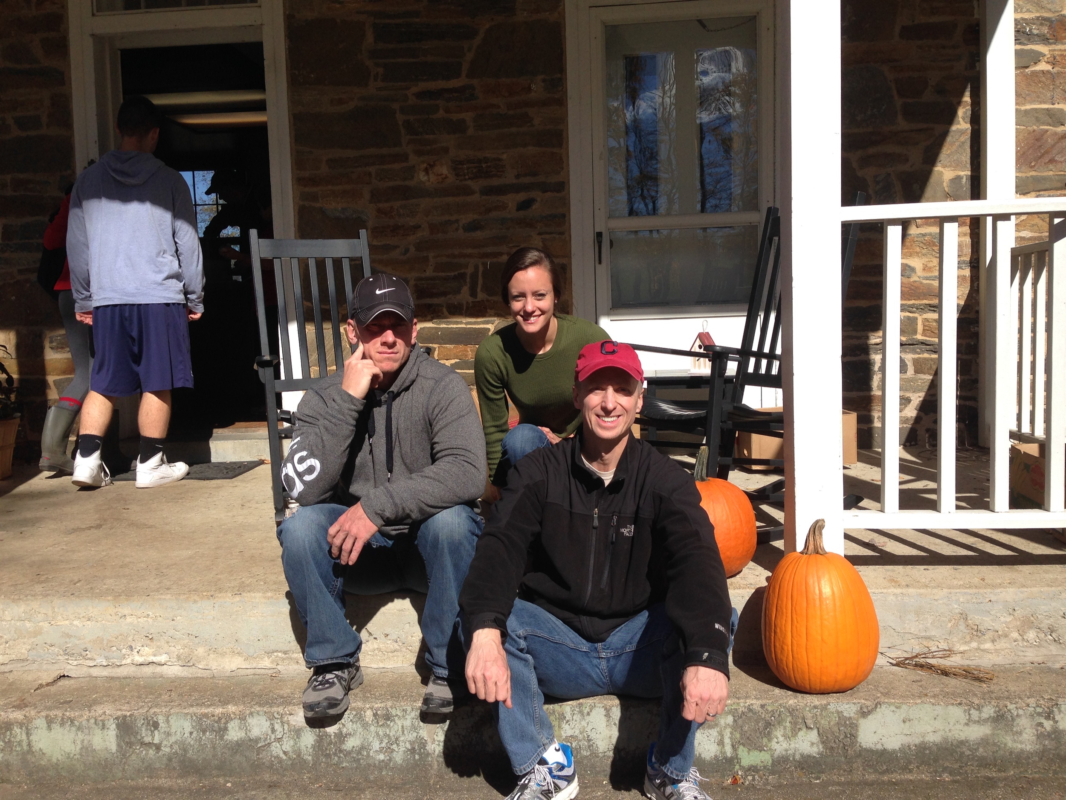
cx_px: 533
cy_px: 400
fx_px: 1016
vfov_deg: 42.9
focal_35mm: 33
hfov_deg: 55.4
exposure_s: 1/1748
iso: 50
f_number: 2.4
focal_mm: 4.12
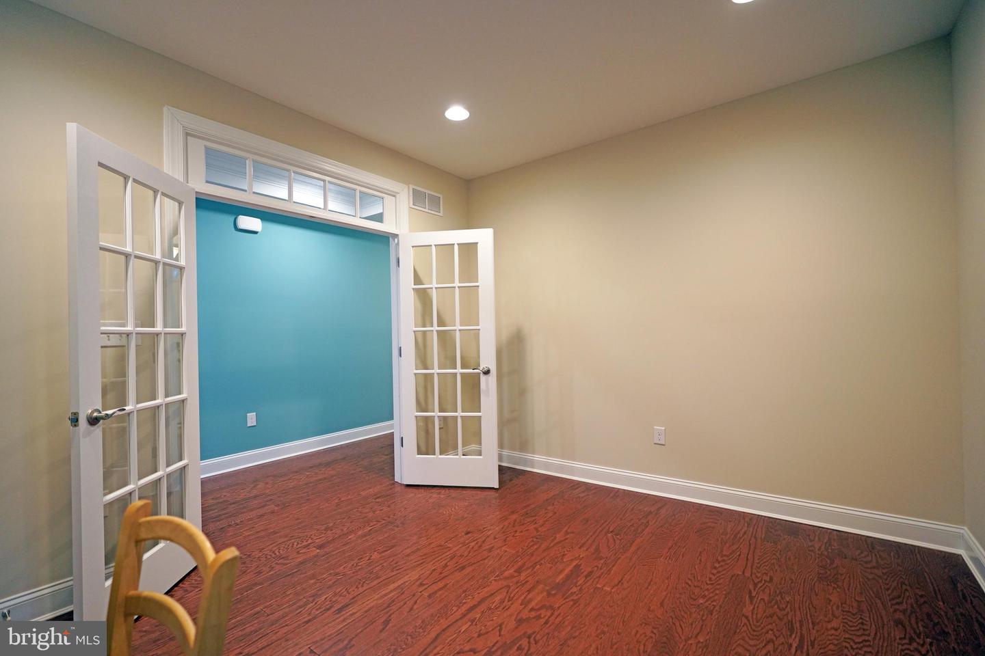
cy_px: 328
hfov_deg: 96.7
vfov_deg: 73.7
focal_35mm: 16
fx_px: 438
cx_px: 492
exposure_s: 1/160
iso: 1600
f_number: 2.8
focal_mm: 16
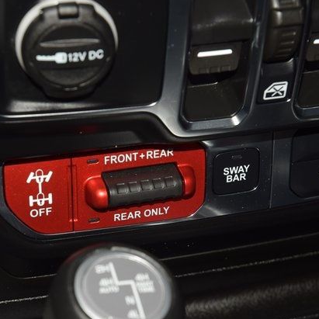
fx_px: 1449
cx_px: 124
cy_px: 164
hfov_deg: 12.6
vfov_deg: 12.6
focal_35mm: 139
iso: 100
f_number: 8
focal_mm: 70
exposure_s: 1/125
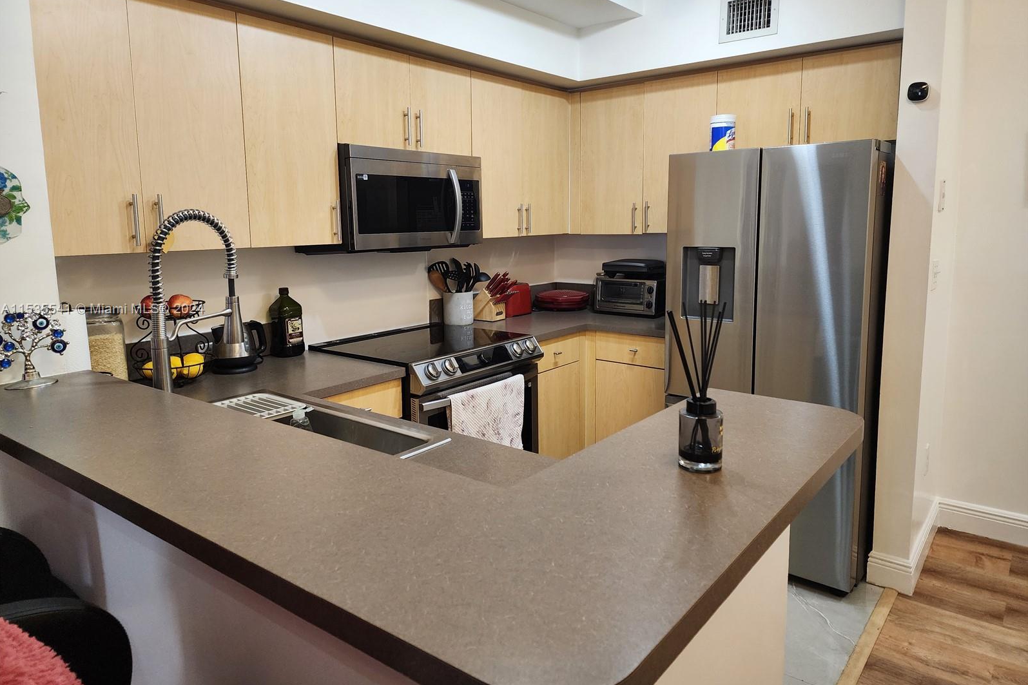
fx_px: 685
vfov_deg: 53.0
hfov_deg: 73.7
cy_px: 310
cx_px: 514
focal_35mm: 24
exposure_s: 1/120
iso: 250
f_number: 1.8
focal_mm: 6.4
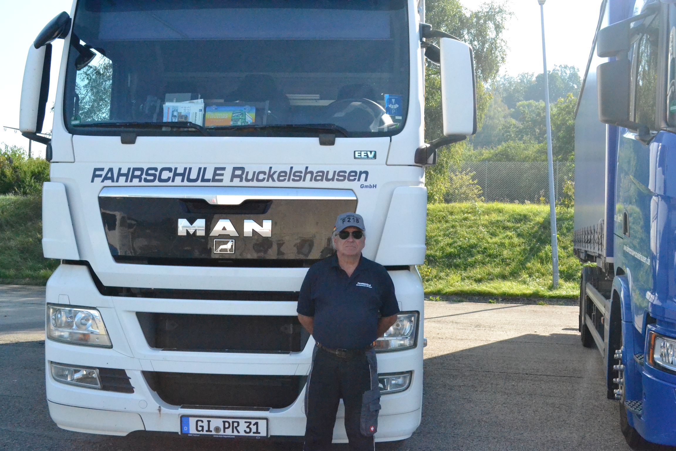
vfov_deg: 36.9
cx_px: 338
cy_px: 226
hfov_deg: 53.1
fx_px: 676
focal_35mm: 36
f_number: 10
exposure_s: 1/3200
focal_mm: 24
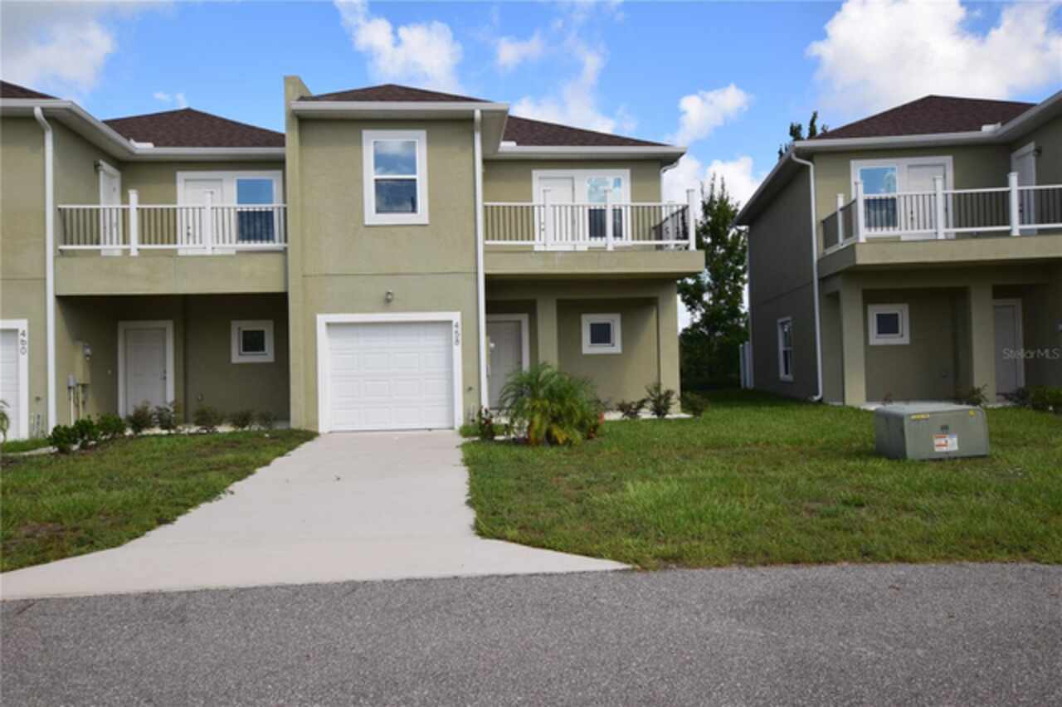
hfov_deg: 62.0
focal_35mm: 30
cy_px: 354
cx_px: 531
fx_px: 885
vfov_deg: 43.6
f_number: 10
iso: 160
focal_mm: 20
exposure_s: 1/200
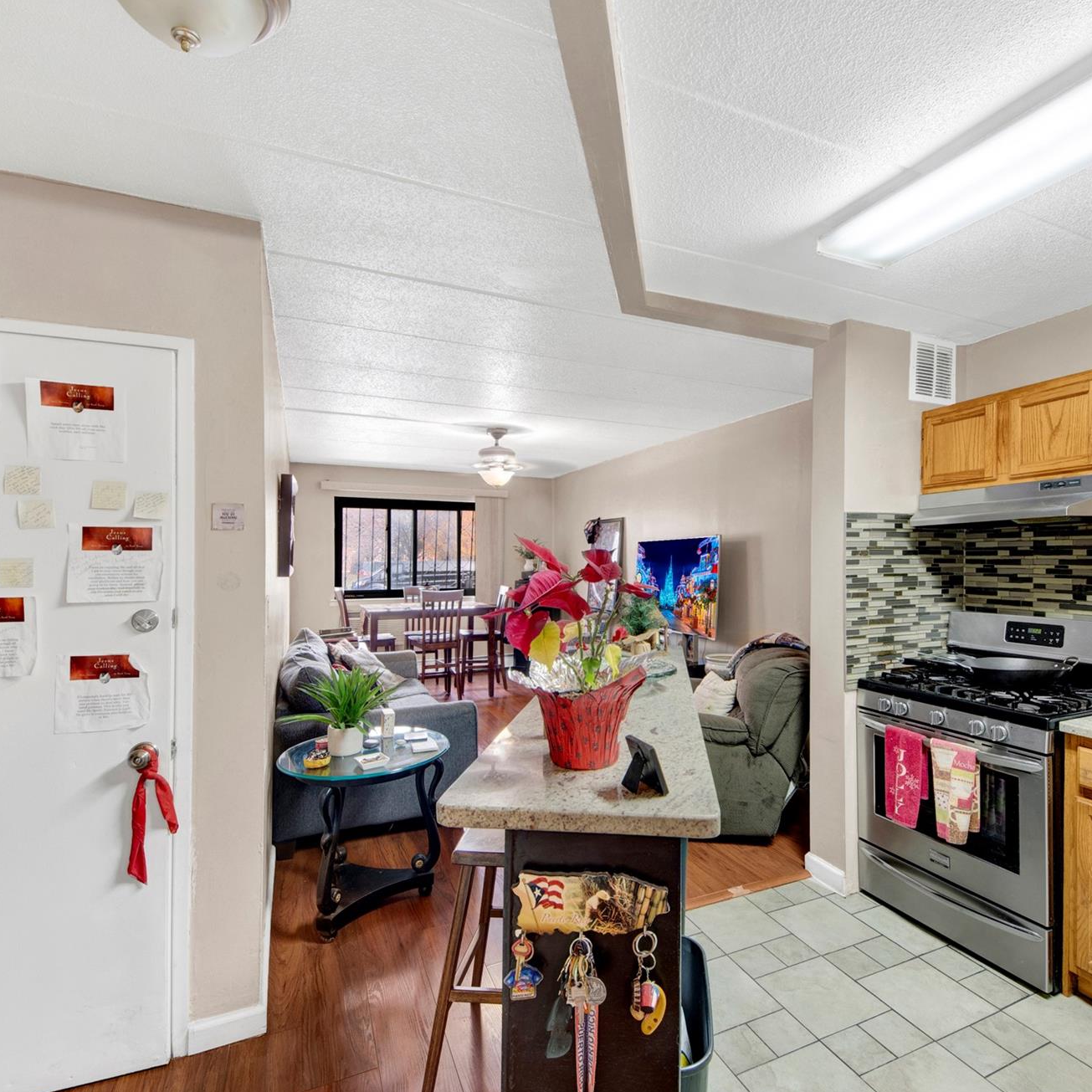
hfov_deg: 87.2
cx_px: 598
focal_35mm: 16
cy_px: 543
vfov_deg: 87.4
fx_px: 571
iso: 100
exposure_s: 2.5
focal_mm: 8
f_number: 8
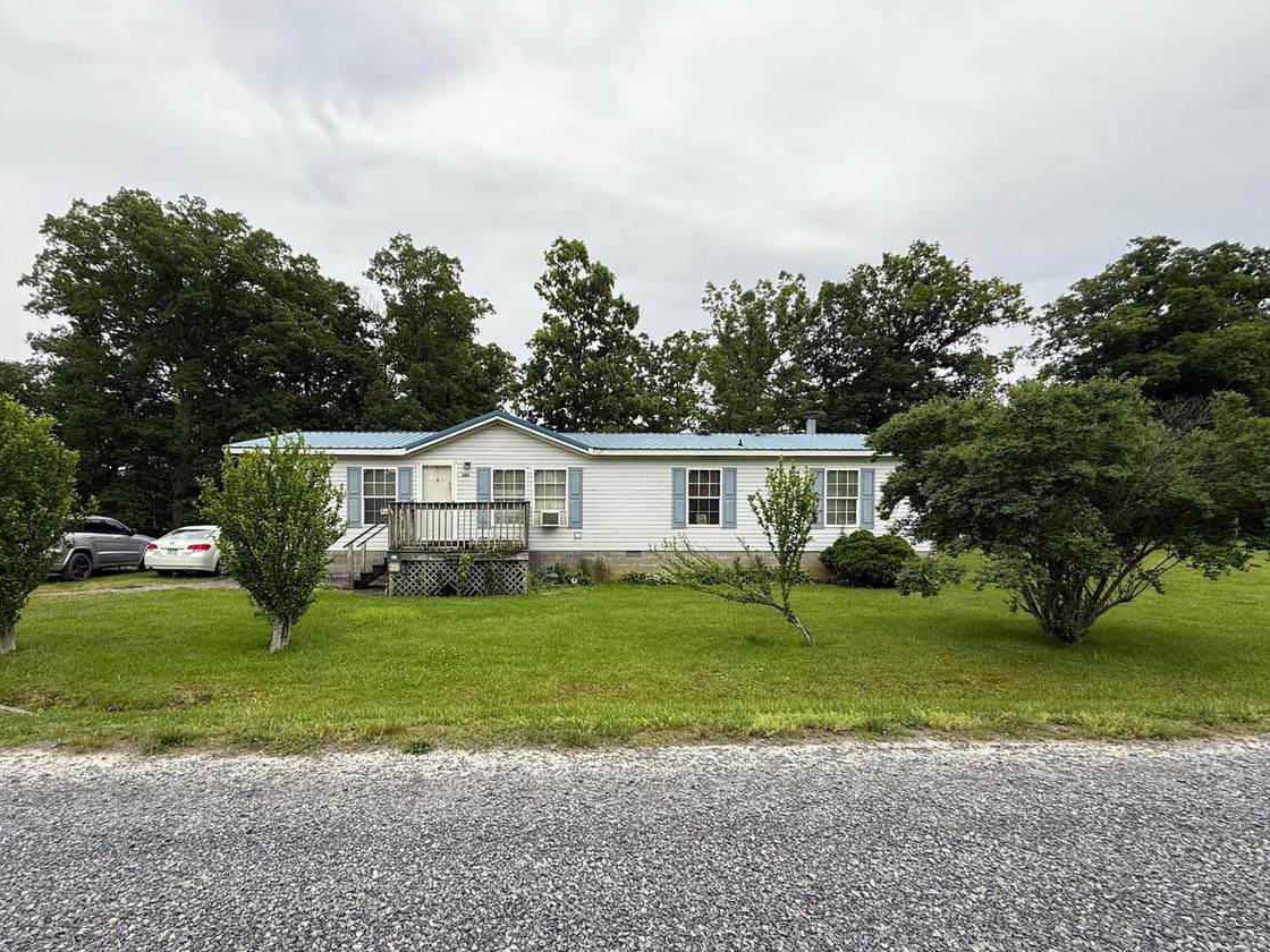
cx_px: 547
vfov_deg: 77.8
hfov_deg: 93.9
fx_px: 587
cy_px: 536
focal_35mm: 16
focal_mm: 2.22
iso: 50
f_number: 2.2
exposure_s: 1/726
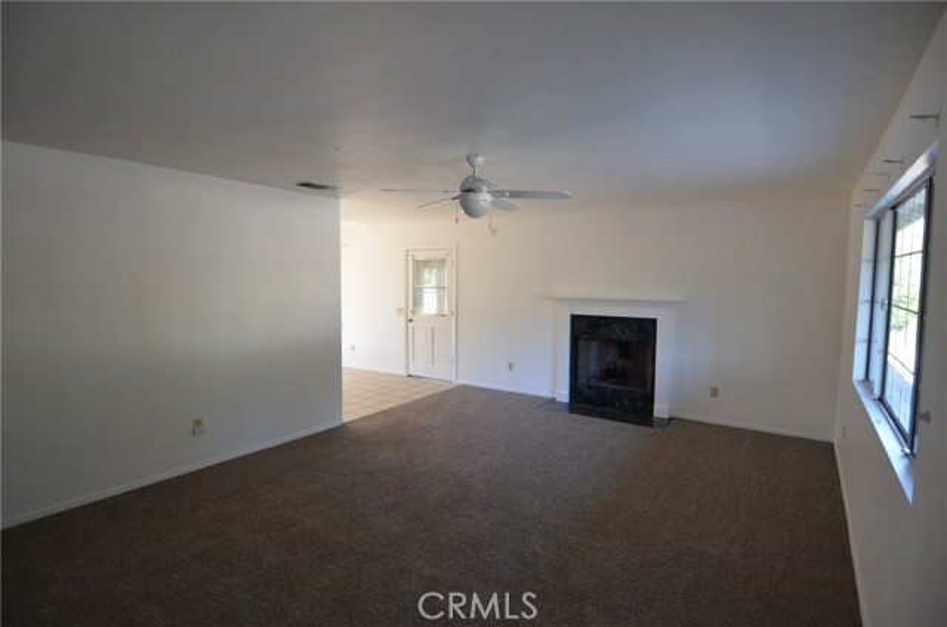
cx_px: 474
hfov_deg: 90.1
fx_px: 473
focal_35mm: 18
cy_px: 314
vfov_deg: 67.2
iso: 560
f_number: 4
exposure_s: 1/60
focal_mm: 12
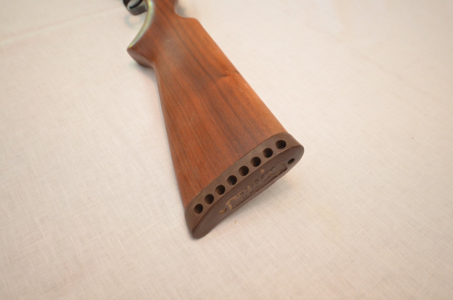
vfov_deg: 47.7
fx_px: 339
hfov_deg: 67.5
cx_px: 226
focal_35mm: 27
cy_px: 150
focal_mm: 18
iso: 2200
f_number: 4.2
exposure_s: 1/60
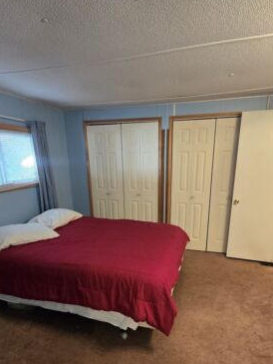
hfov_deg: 68.6
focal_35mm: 19
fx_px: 200
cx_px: 146
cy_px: 222
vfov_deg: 83.4
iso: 640
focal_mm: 2.2
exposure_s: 1/60
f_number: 2.2
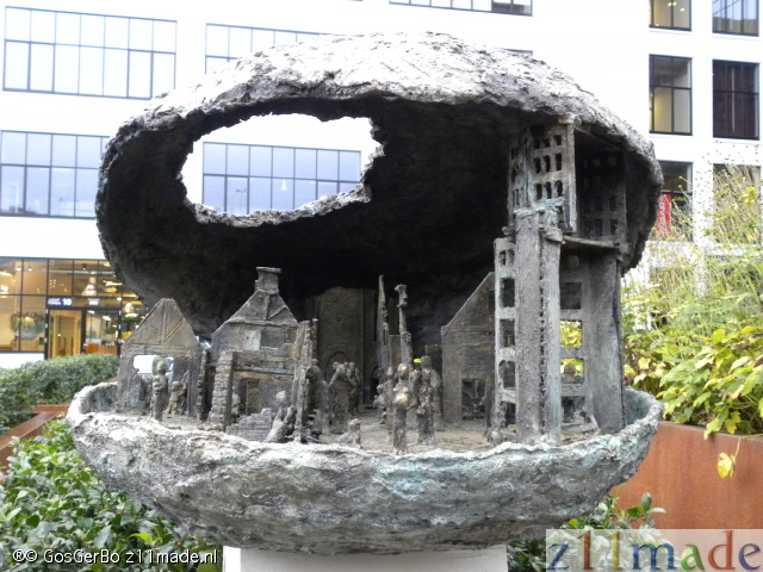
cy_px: 286
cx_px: 382
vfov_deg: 35.1
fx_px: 904
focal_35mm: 41
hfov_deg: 45.8
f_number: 3.2
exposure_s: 1/43.4
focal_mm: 7.3
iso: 400
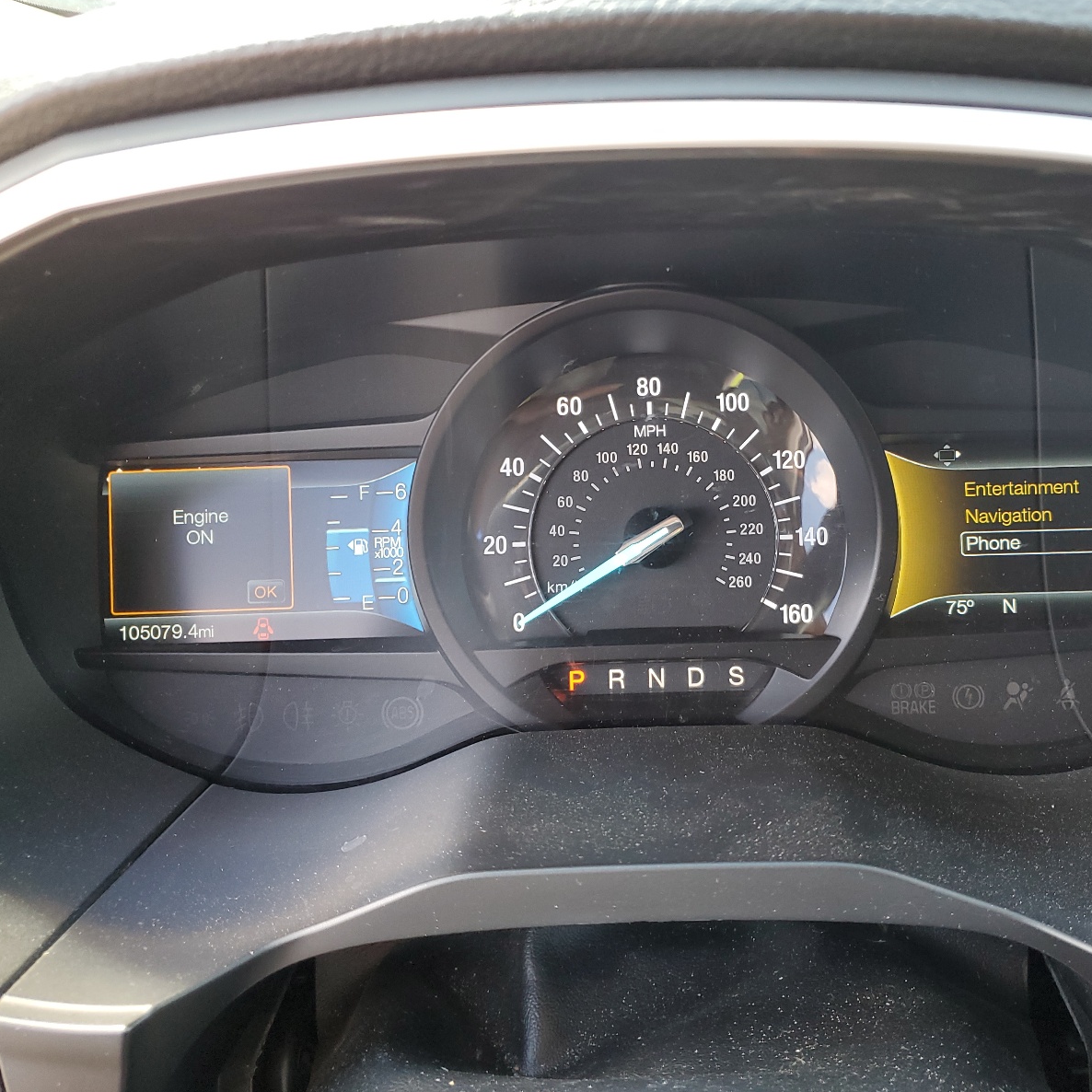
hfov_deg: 52.1
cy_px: 544
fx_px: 1106
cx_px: 662
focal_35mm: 31
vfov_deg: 52.5
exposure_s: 1/60.2
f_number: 1.5
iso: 71
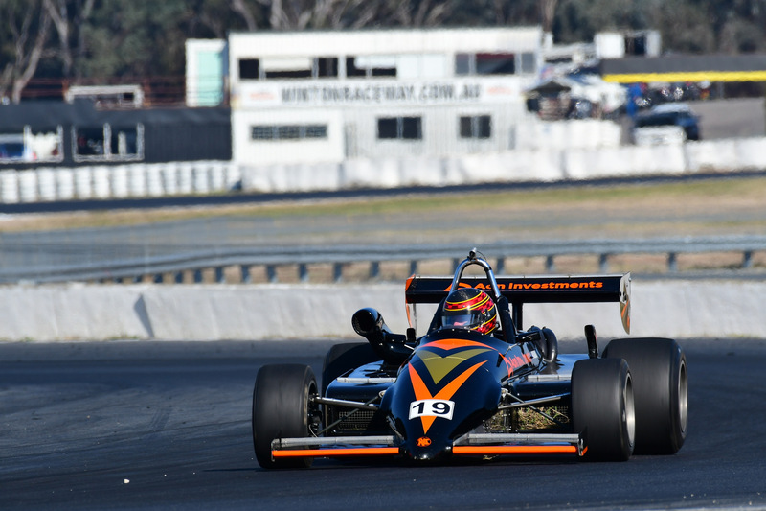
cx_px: 383
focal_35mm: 720
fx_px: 15316
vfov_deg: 1.9
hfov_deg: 2.9
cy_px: 256
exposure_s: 1/640
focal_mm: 480
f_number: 10
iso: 320
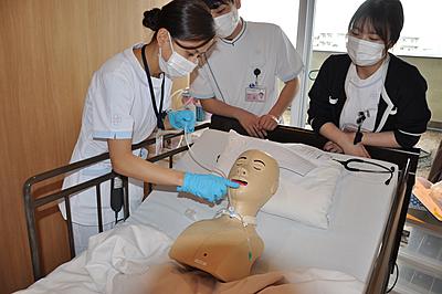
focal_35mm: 27
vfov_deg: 47.9
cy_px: 147
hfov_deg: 67.4
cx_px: 221
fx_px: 331
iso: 640
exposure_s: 1/125
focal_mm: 18
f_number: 3.5
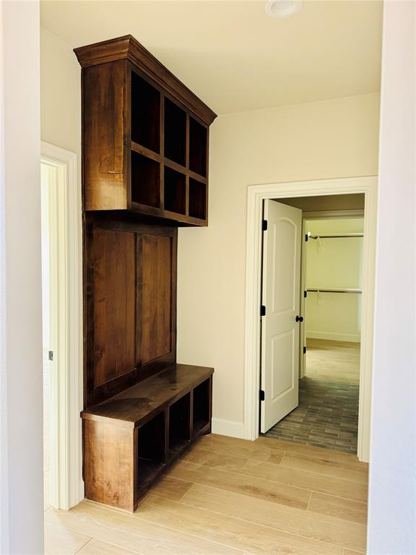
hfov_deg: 56.8
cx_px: 208
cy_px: 278
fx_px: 385
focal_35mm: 24
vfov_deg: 71.6
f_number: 1.78
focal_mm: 6.76
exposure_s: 1/60
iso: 250
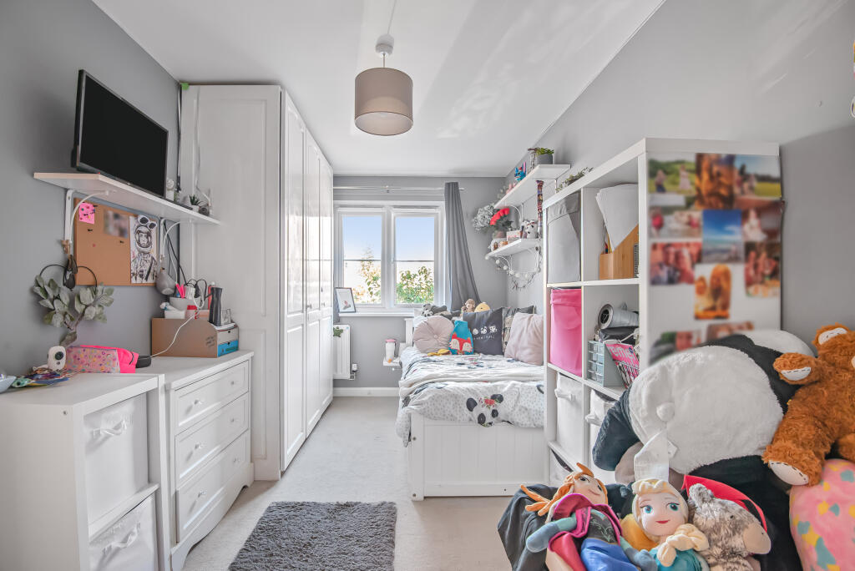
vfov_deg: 73.8
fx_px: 380
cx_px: 428
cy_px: 286
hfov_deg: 96.7
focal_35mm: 16
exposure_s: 1/15
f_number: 7.1
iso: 250
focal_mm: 16
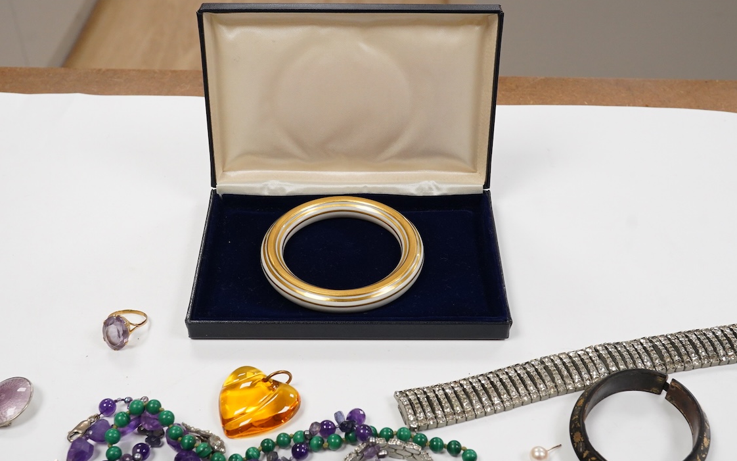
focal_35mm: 46
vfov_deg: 28.0
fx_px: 924
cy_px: 216
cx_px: 369
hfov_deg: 43.5
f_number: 13
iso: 2500
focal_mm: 30
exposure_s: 1/160
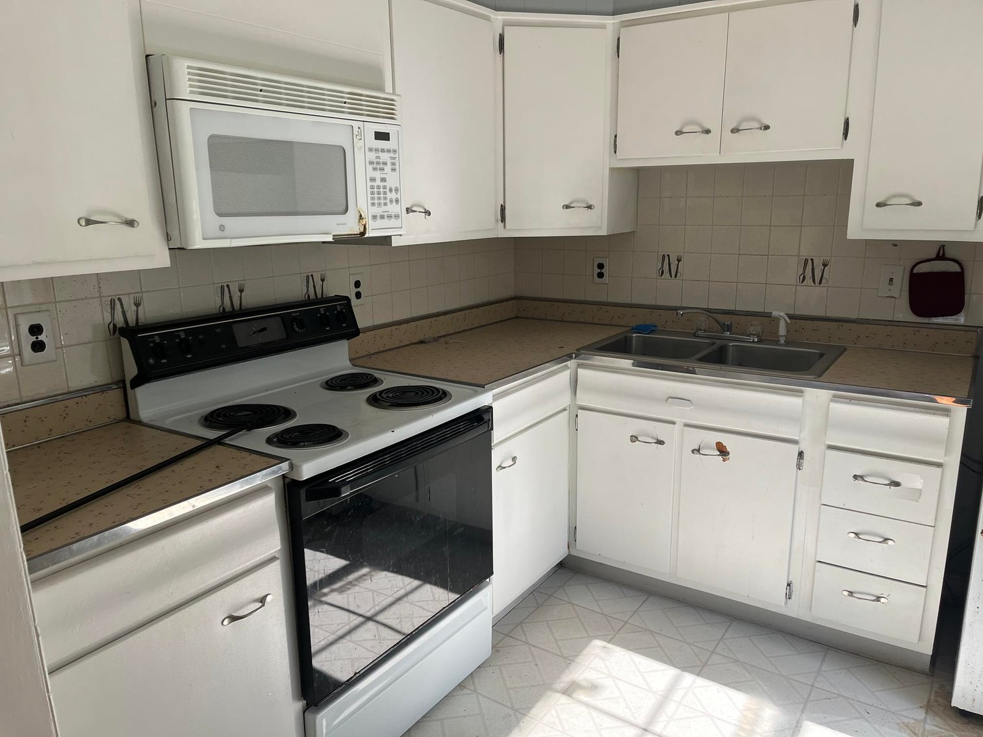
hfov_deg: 67.3
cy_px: 368
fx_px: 738
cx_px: 492
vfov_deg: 53.1
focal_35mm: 26
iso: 50
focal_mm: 5.1
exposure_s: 1/454
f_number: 1.6
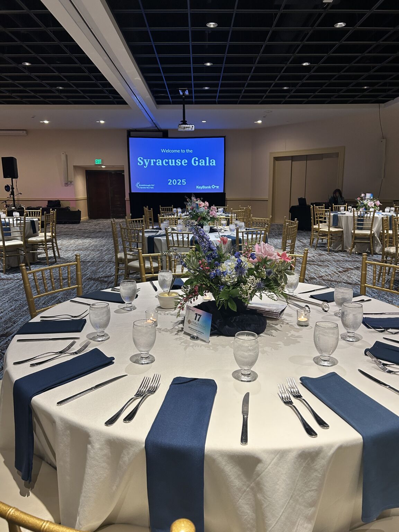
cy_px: 266
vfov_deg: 67.3
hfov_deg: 53.1
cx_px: 200
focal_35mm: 26
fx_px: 400
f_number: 1.5
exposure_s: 1/70
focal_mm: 5.7
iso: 125
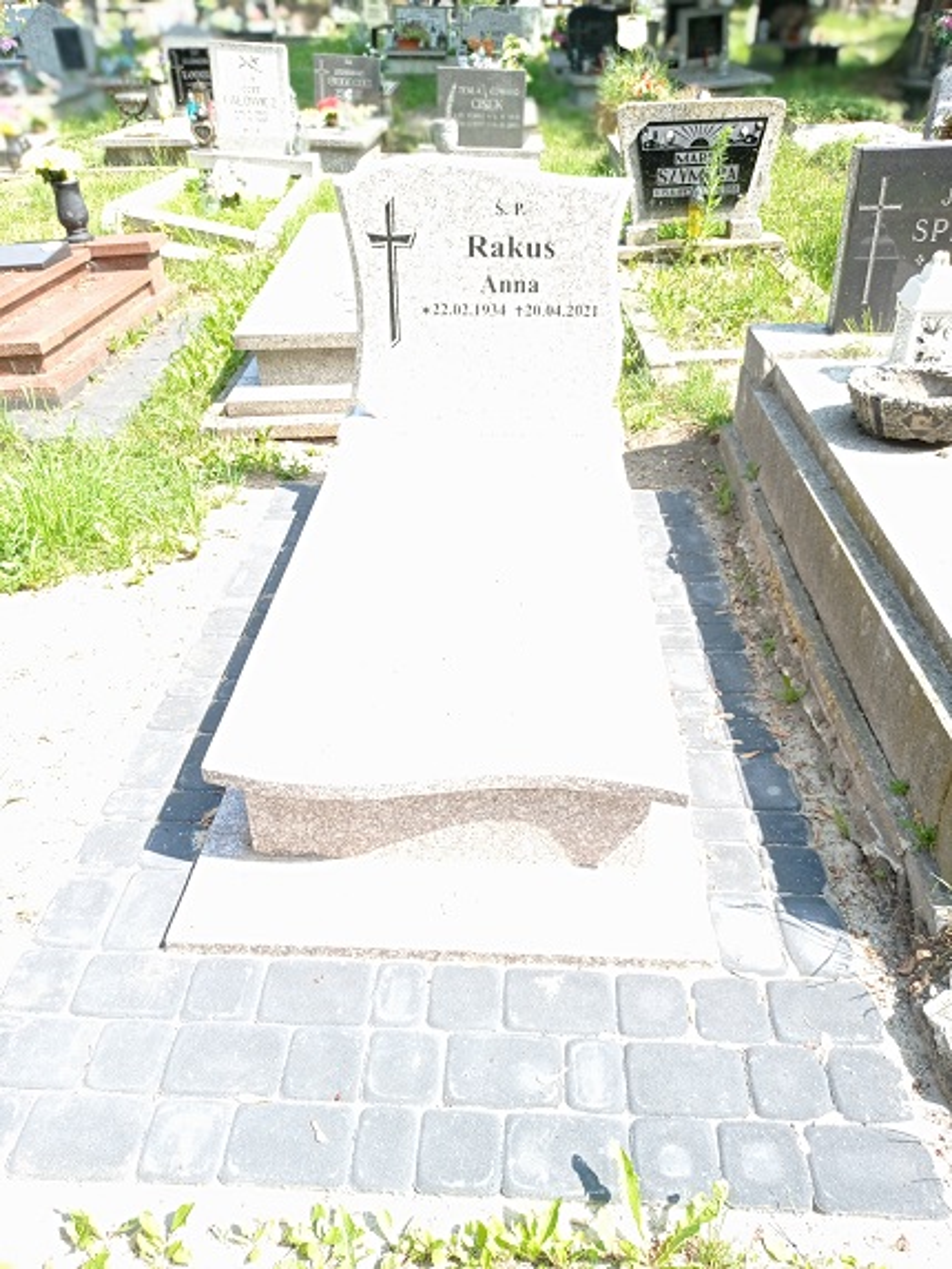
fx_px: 1026
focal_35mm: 28
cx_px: 476
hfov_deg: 49.8
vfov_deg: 63.4
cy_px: 634
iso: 100
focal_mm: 4.74
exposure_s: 1/527
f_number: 1.79
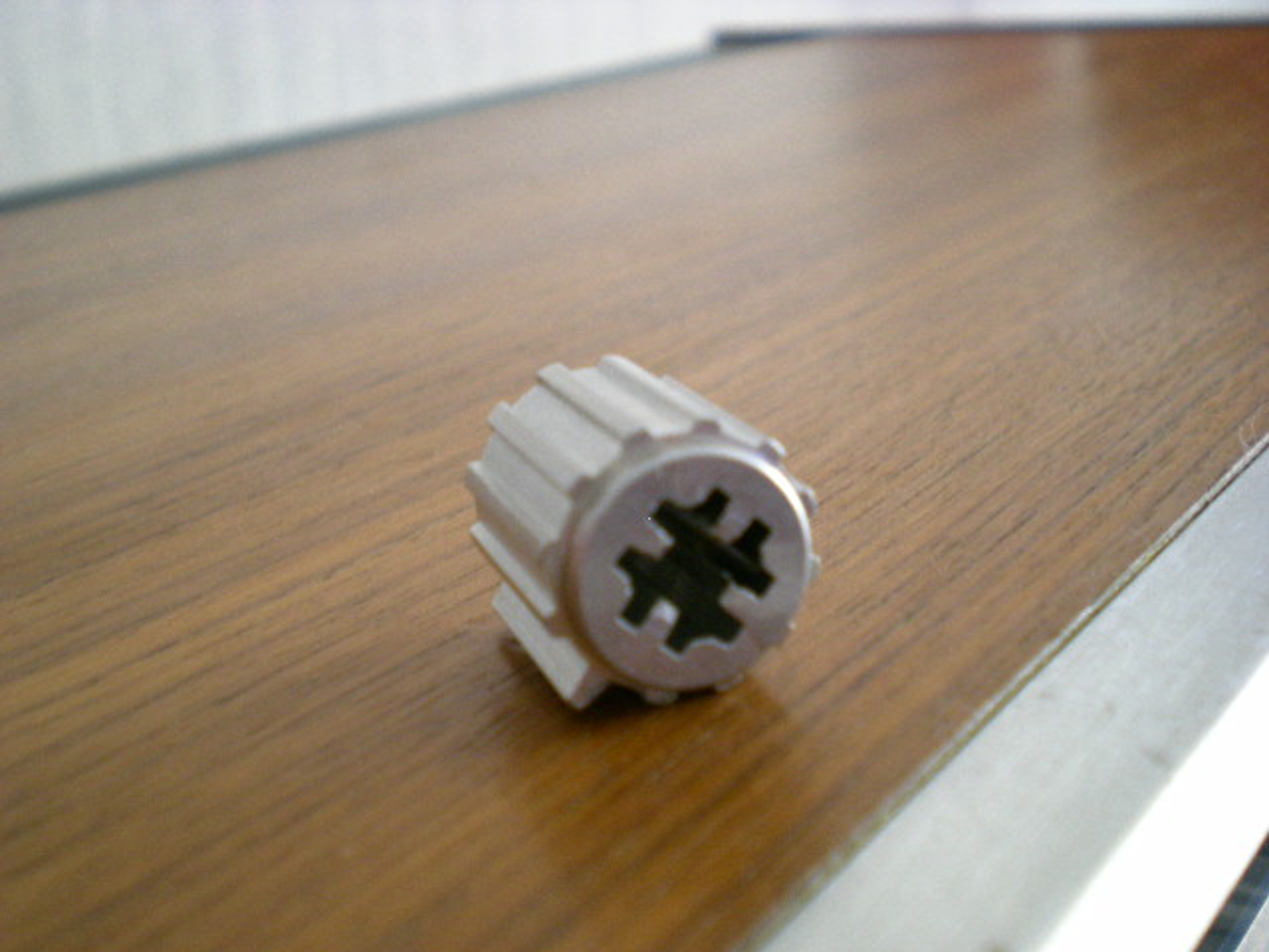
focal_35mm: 44
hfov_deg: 42.9
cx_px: 634
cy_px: 476
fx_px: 1613
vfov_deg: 32.9
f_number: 3.5
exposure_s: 1/6.5
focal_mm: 7.4
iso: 200
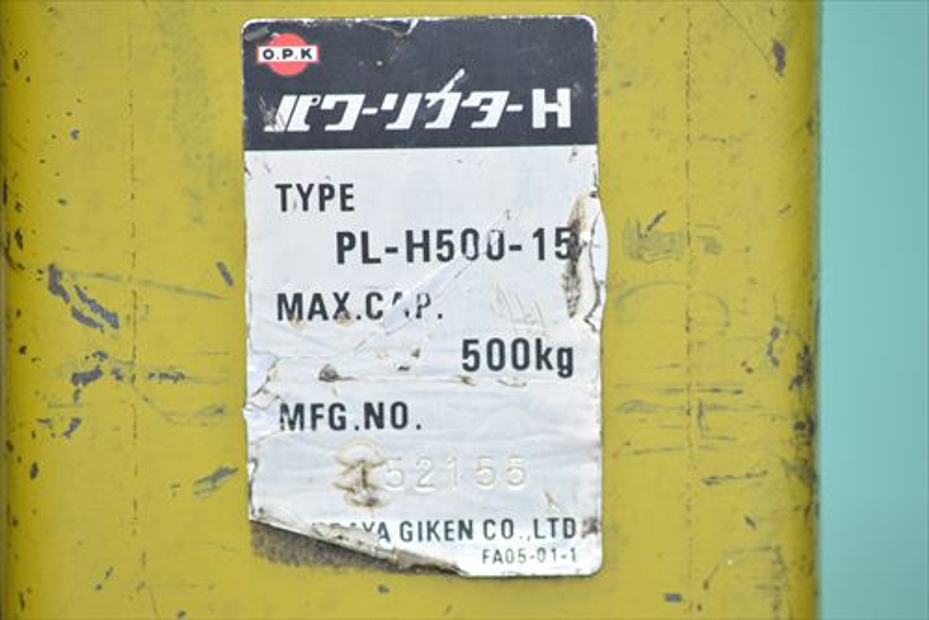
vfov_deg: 3.1
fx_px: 11619
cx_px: 464
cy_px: 310
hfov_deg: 4.6
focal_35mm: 450
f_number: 6.3
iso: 1250
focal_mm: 300
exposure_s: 1/400
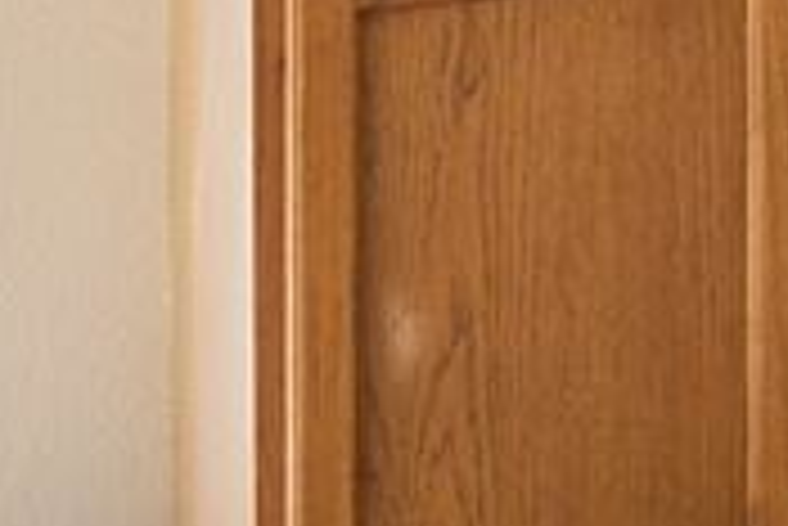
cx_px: 2468
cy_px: -686
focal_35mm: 124
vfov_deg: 9.9
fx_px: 2716
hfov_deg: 10.5
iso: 400
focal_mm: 17
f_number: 8
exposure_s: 1/80
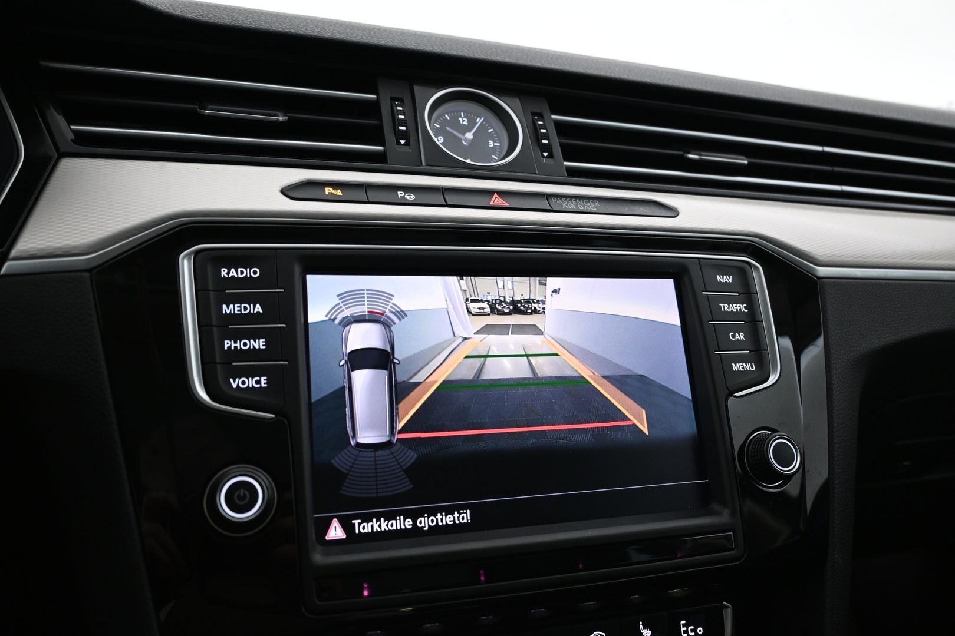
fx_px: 776
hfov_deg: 63.2
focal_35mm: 29
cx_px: 478
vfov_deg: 44.6
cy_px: 318
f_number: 3.8
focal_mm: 19.5
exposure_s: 1/30
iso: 1250
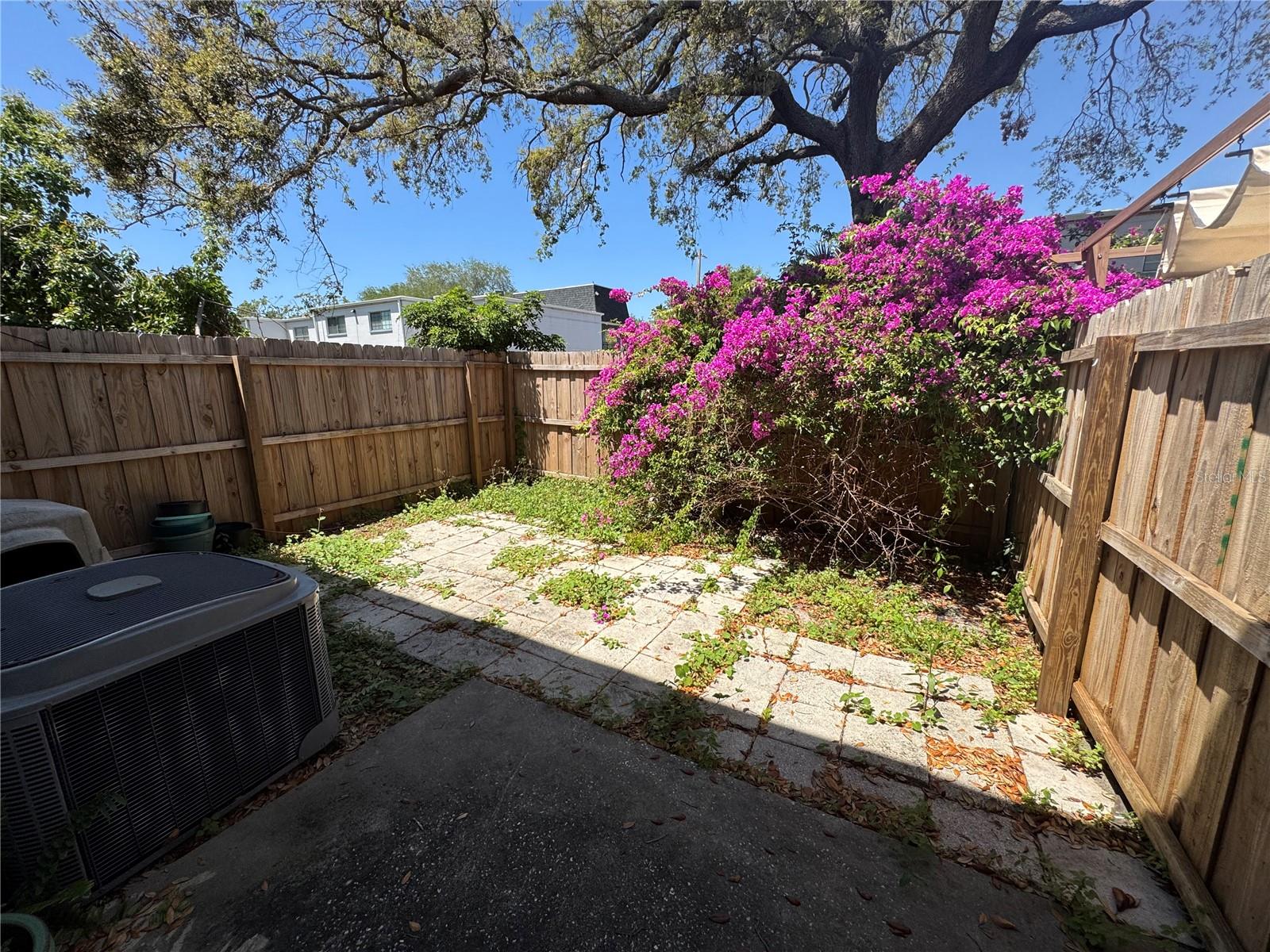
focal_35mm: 14
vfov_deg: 85.7
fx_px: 514
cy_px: 476
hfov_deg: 102.1
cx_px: 635
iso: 50
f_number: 2.2
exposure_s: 1/1395
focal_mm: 2.22
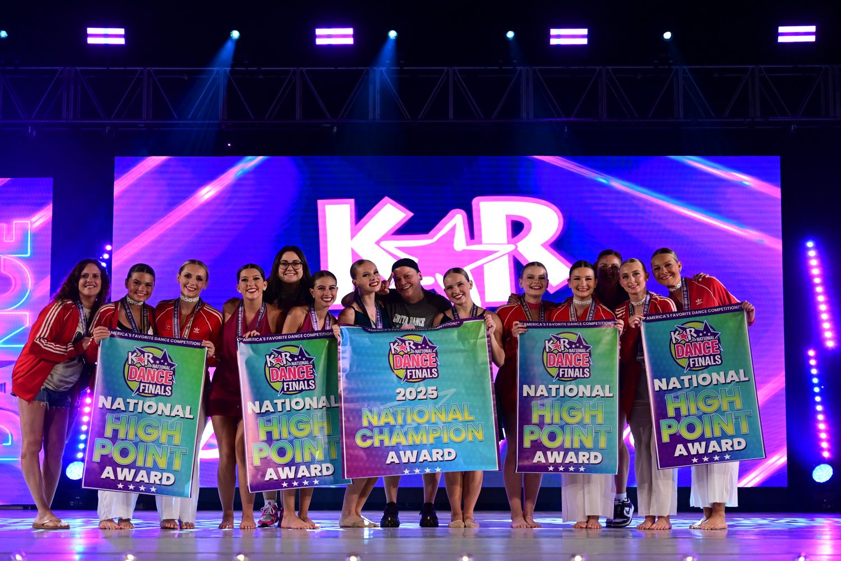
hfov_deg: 30.5
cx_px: 420
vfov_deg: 20.6
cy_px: 280
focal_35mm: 66
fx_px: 1542
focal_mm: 66
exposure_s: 1/800
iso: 2000
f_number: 3.2
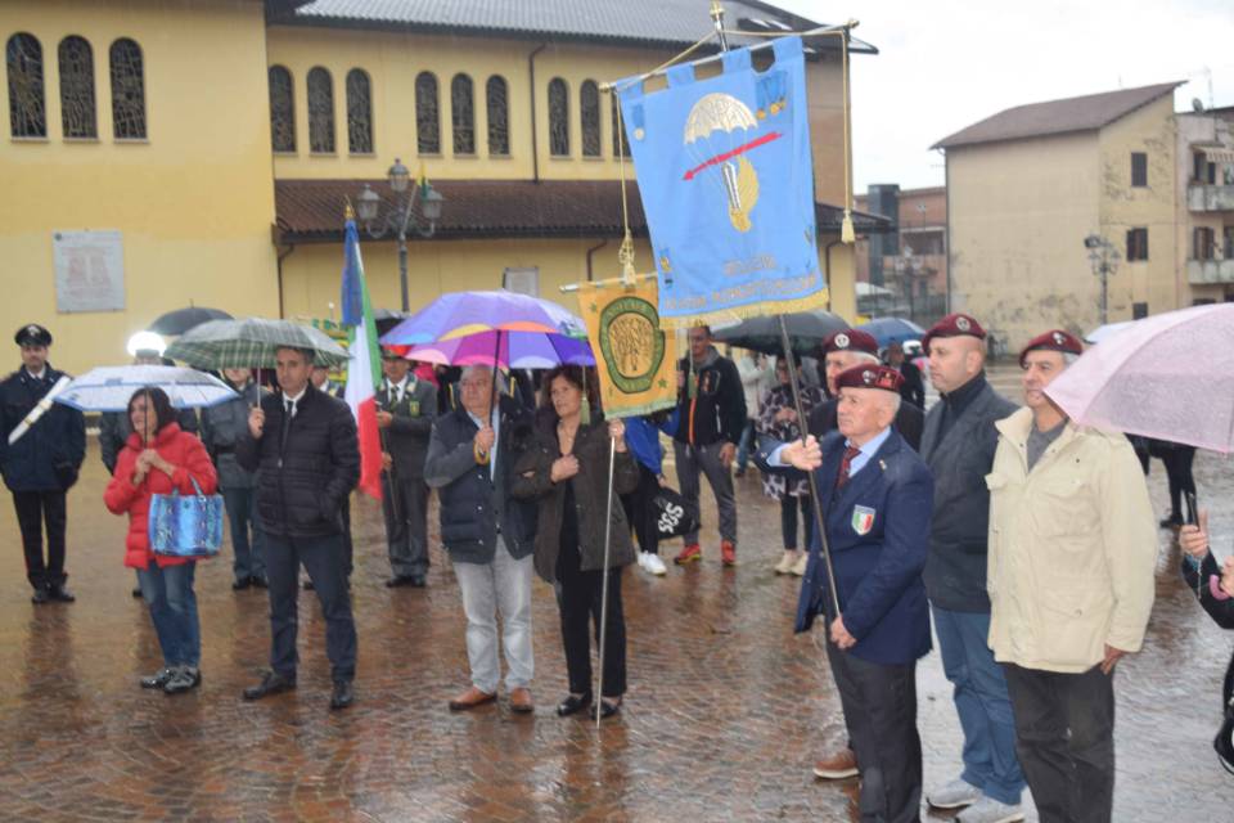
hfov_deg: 45.0
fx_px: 1491
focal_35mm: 44
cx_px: 617
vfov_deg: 30.8
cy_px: 412
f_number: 5.6
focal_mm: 29
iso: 400
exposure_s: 1/125
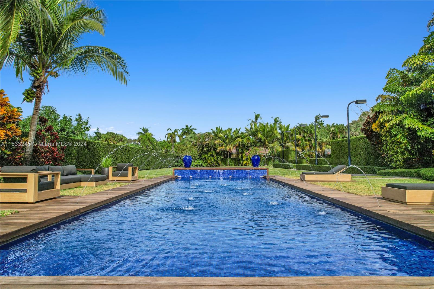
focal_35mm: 22
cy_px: 144
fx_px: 265
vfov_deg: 57.2
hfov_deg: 78.6
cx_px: 217
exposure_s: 1/2500
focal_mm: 8.38
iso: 110
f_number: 2.8
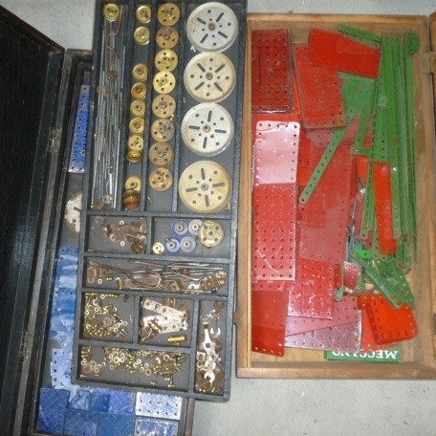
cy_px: 217
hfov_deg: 46.0
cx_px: 210
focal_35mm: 36
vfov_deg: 46.0
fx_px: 513
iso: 100
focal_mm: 5.2
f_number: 3.3
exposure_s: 1/30
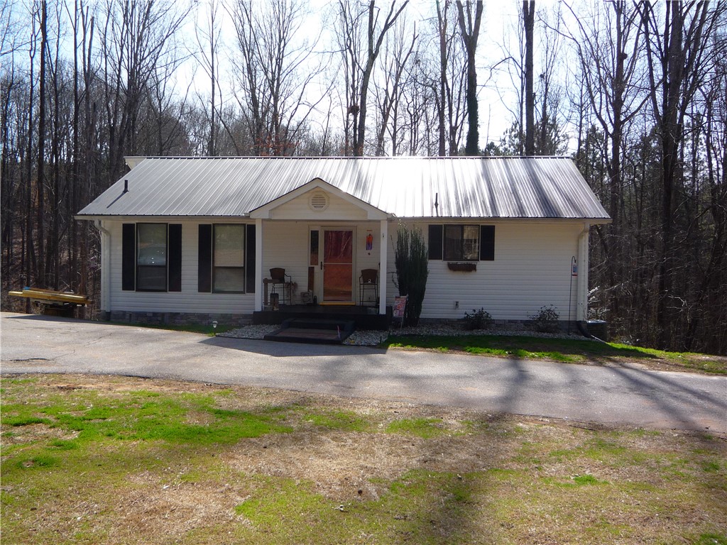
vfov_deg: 46.8
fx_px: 630
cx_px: 364
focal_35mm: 30
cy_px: 272
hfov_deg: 60.0
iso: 100
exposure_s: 1/400
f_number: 4.5
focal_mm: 5.2
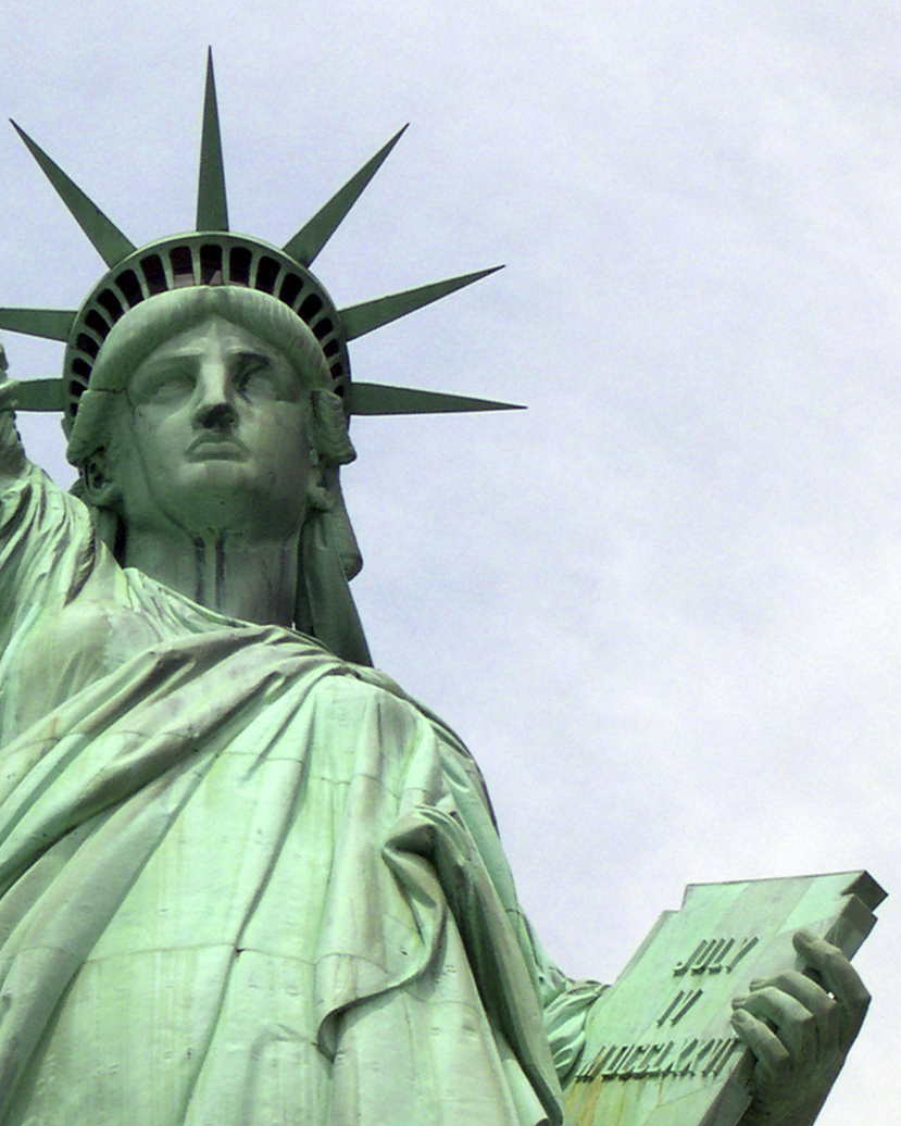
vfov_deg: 7.9
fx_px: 8132
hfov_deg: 6.3
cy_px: 616
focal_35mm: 244
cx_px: 309
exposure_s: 1/119
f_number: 13.4
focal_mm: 24
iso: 100
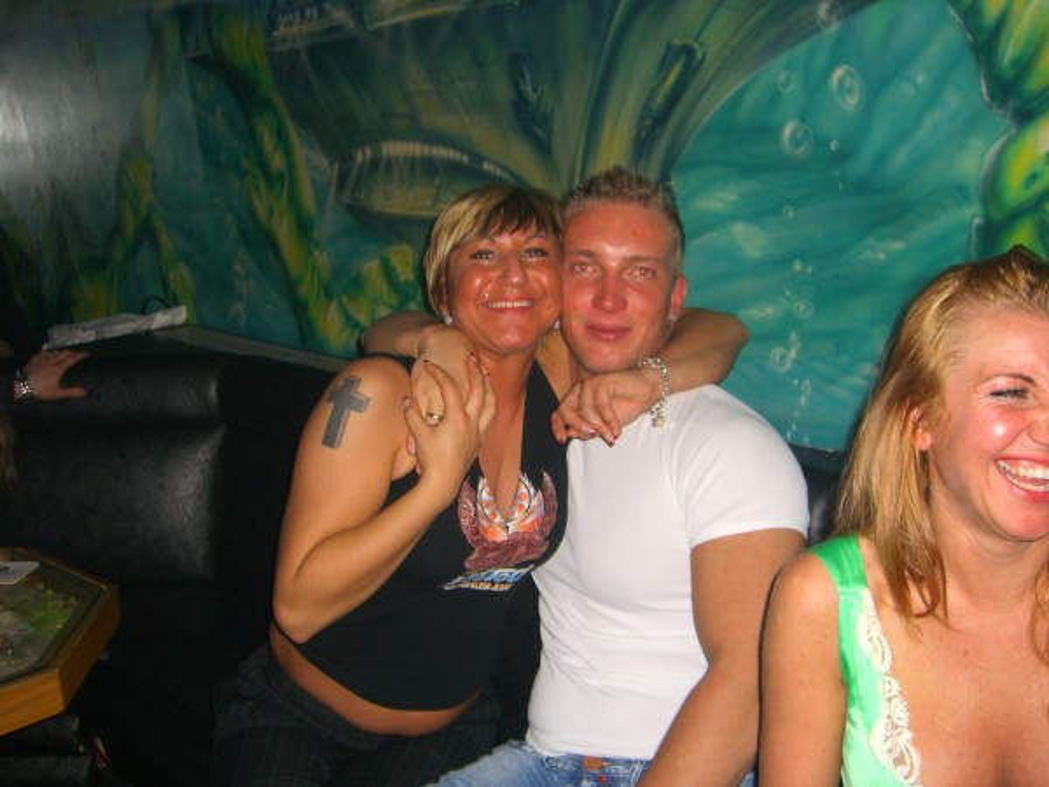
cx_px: 524
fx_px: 1152
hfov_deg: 49.0
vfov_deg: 37.7
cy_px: 394
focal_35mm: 38
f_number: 2.8
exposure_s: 1/60
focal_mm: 7.9
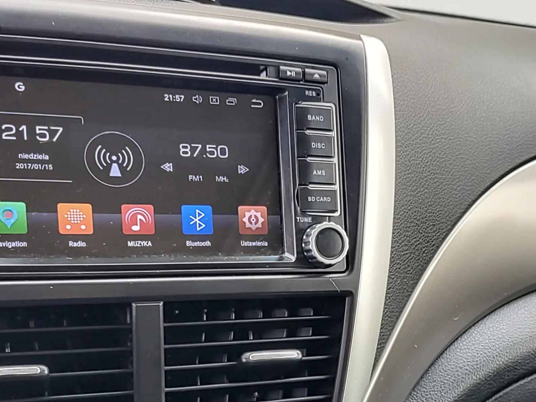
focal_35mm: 56
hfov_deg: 33.9
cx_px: 380
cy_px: 377
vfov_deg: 25.2
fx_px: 867
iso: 111
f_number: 1.8
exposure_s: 1/100
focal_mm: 5.56
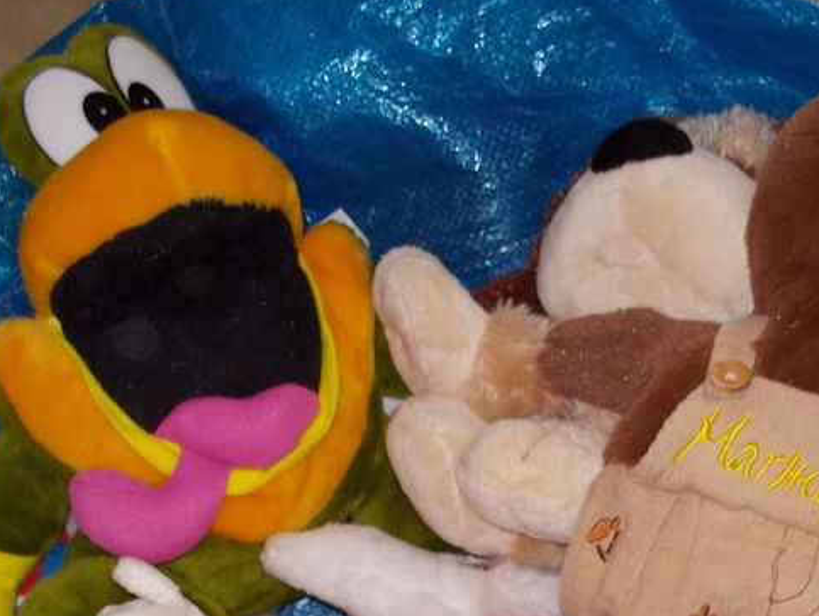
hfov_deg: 31.7
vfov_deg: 23.7
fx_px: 1421
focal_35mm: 60
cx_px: 585
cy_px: 563
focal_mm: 4.1
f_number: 3.3
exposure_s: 1/30
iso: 200
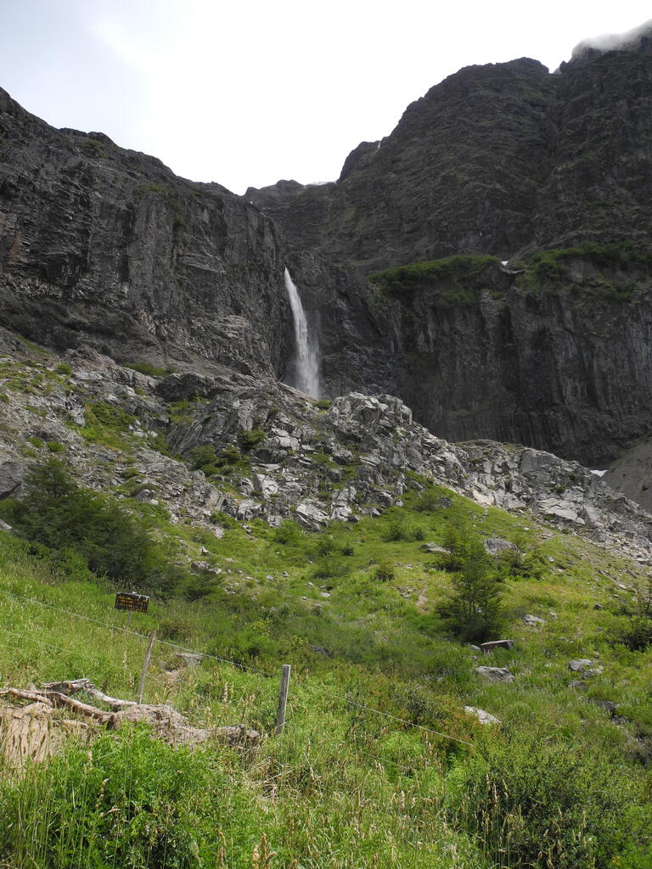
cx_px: 326
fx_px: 703
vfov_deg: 63.4
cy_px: 434
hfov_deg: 49.7
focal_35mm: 28
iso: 100
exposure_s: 1/1000
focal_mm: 6
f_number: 3.2
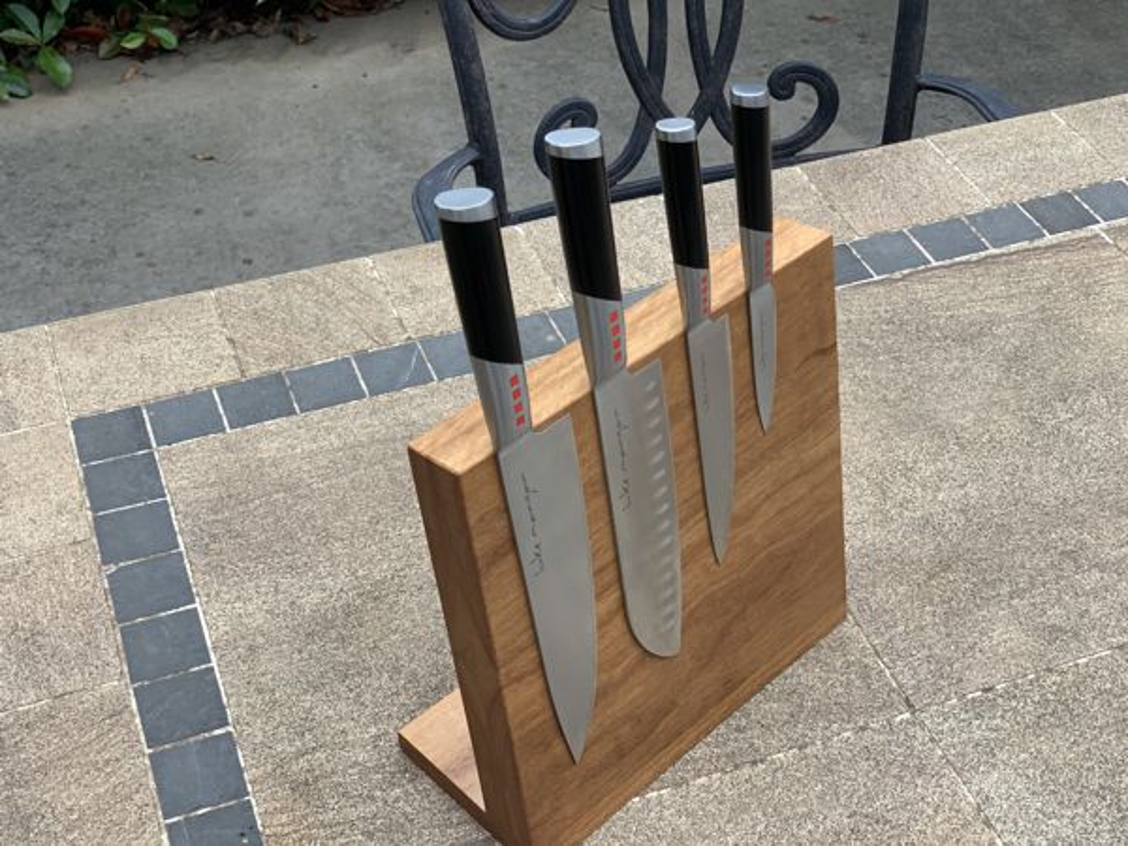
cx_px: 564
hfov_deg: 36.8
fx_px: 1694
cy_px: 423
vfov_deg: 28.0
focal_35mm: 52
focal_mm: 6
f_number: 2.4
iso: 16
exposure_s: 1/122
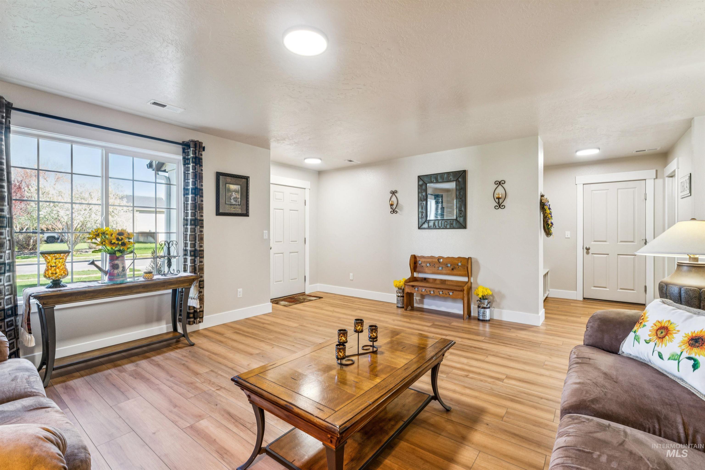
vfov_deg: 73.7
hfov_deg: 96.7
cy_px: 235
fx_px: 313
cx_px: 352
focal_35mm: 16
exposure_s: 1/5
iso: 400
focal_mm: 16
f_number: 13
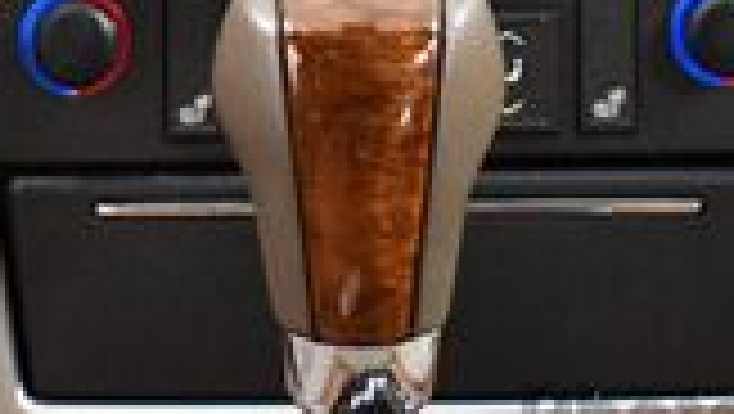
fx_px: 5454
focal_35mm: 280
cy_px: -454
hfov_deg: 7.7
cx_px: 468
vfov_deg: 4.3
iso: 3200
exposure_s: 1/60
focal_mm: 34
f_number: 4.5
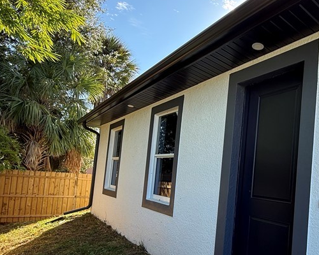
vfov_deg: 50.9
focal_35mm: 28
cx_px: 228
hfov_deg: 59.7
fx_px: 264
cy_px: 164
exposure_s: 1/301
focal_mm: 2.22
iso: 50
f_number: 2.2
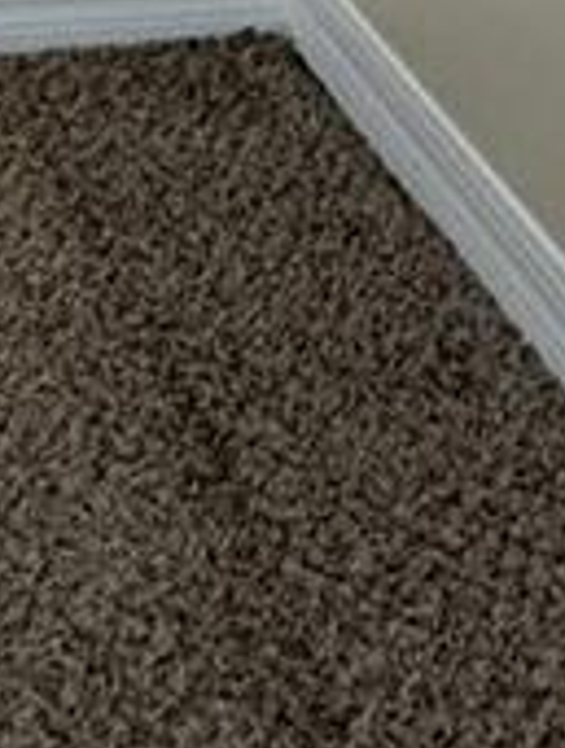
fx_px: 2125
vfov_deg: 14.5
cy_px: -954
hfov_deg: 13.5
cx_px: -477
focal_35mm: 98
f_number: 2.2
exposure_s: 1/60
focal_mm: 2.22
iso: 250
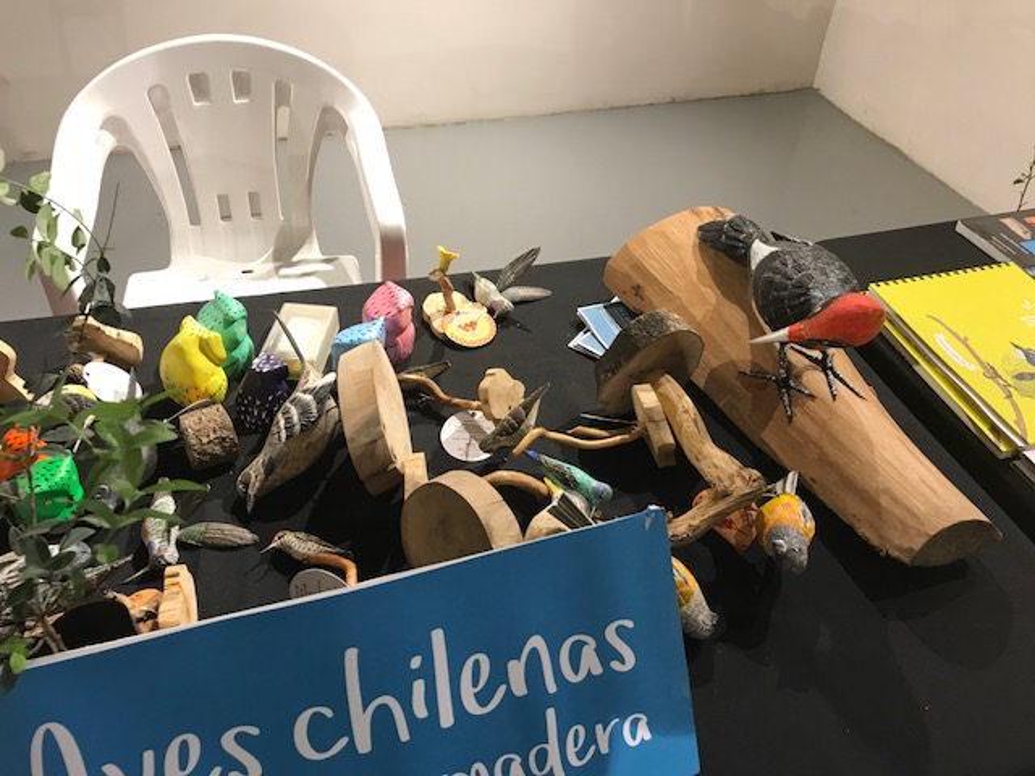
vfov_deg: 49.7
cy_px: 388
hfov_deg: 63.4
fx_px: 837
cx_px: 518
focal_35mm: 28
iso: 32
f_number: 1.8
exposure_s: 1/33
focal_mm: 3.99
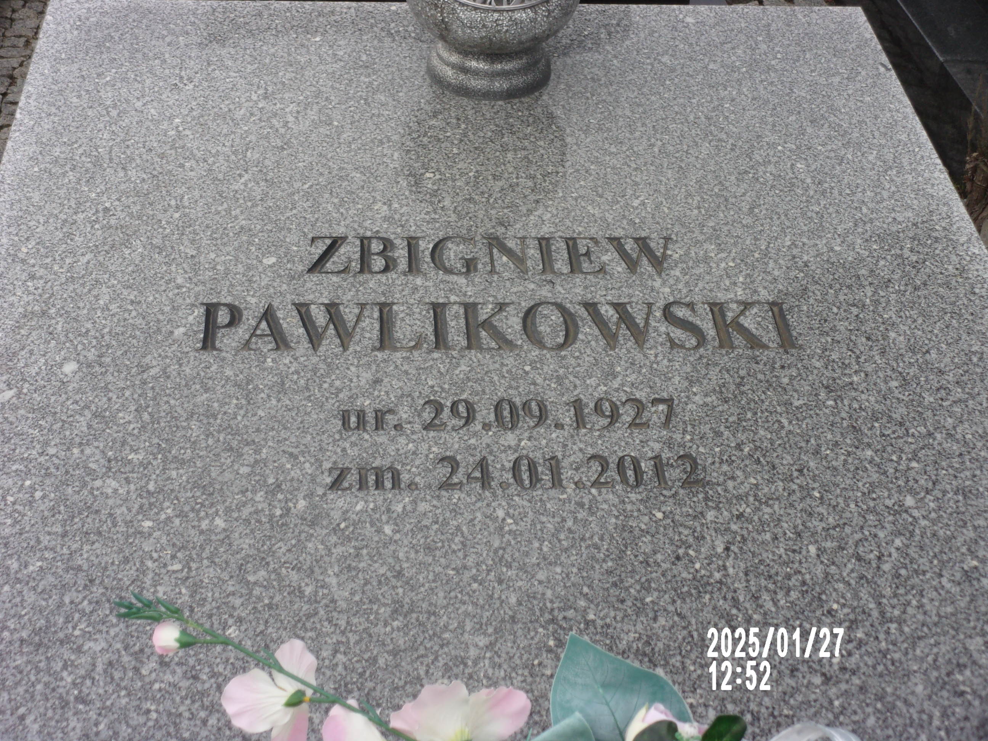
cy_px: 370
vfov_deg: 22.9
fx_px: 1827
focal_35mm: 64
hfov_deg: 30.3
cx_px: 494
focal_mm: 11.5
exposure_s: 1/200
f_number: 5.2
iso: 80
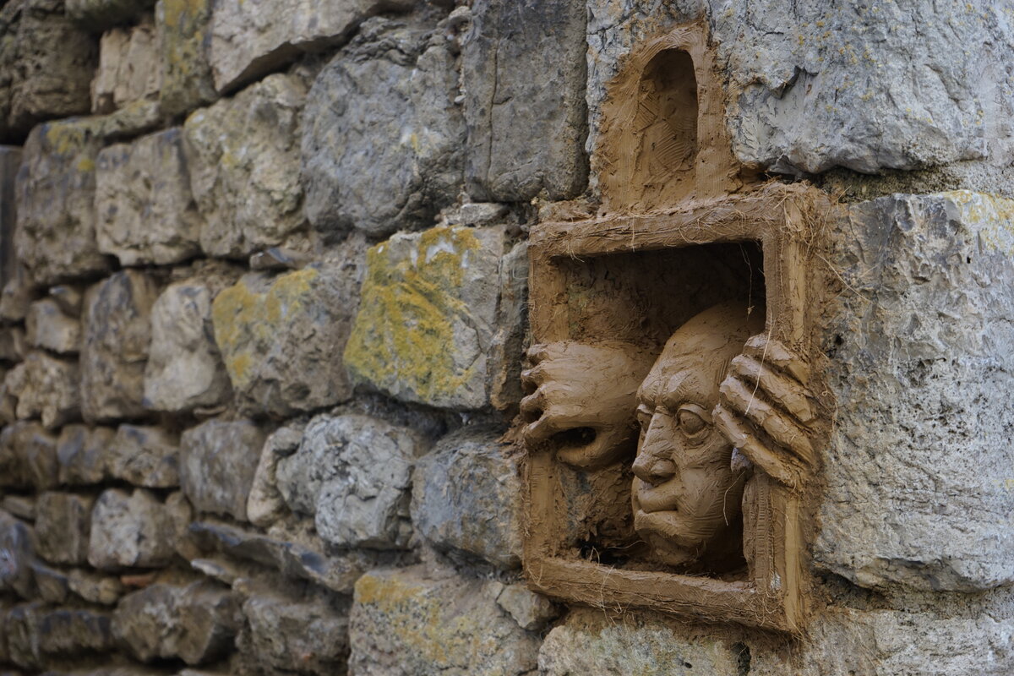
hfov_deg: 28.8
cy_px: 338
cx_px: 507
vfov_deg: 19.5
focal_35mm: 70
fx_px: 1972
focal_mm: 70
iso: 640
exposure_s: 1/160
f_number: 5.6
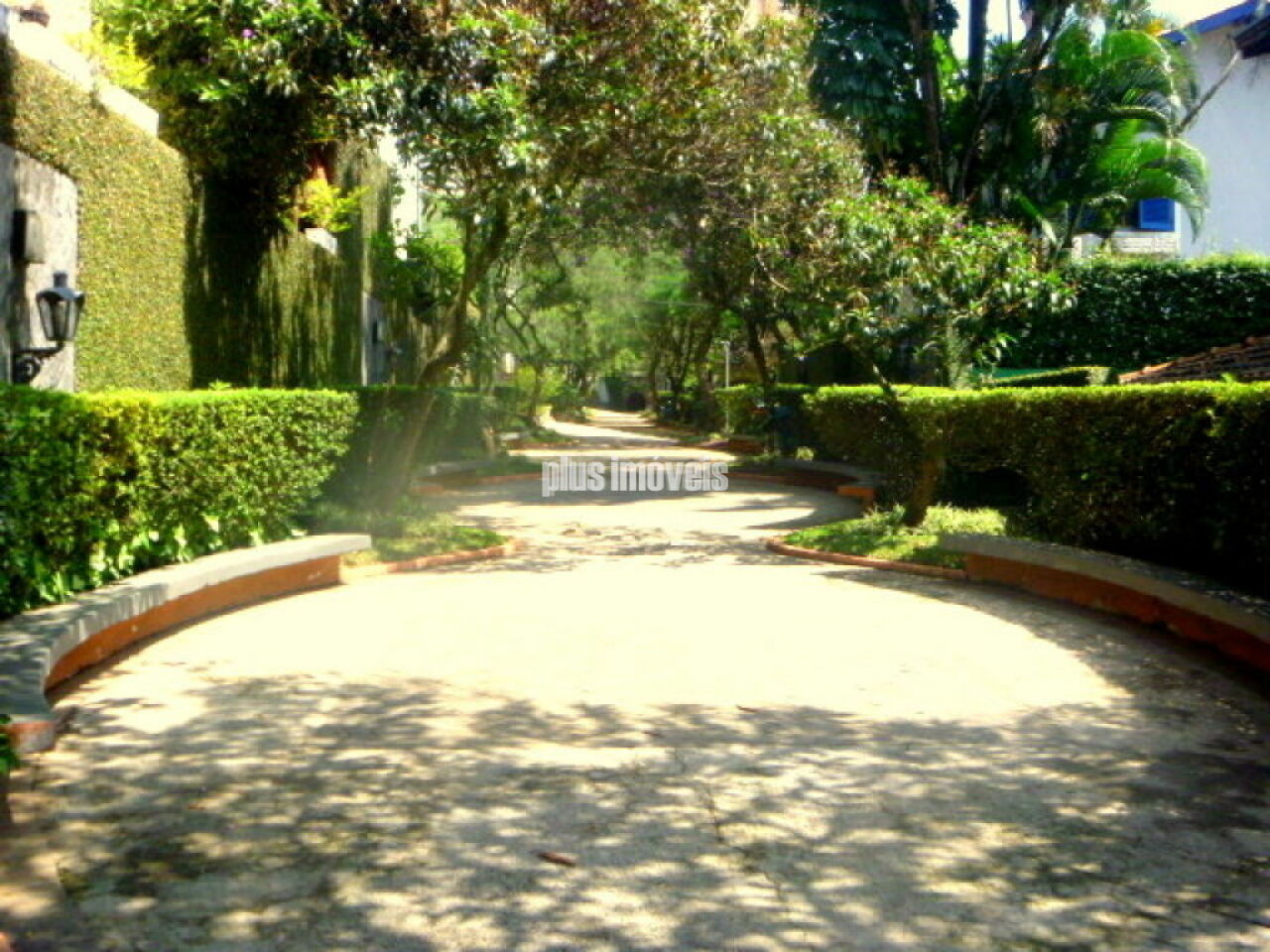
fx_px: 1284
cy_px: 476
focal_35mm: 35
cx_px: 635
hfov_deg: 52.6
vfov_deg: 40.7
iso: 200
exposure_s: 1/200
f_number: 5.6
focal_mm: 6.3
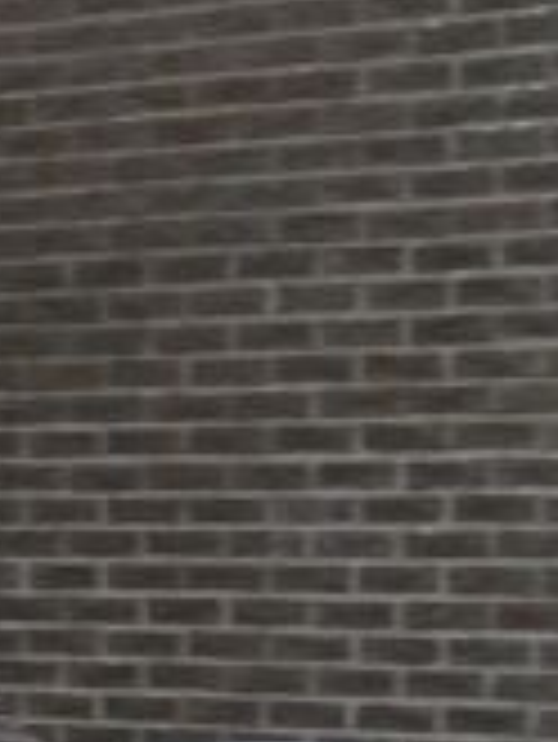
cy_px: 1421
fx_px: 5409
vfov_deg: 7.6
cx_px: -468
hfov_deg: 5.8
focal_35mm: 252
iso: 200
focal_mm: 8
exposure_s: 1/125
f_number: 4.2
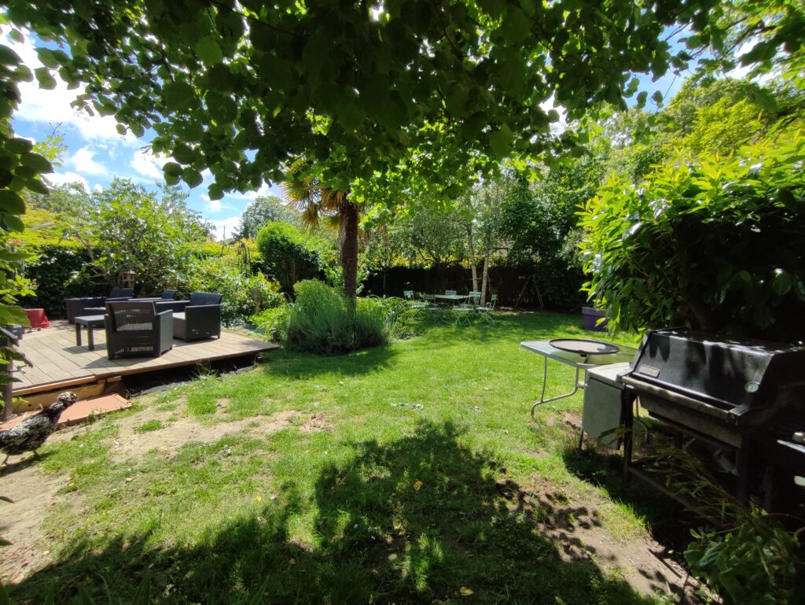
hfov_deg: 94.5
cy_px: 302
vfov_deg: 78.2
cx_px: 402
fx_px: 372
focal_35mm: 16
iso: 50
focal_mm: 1.65
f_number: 2.2
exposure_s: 1/997
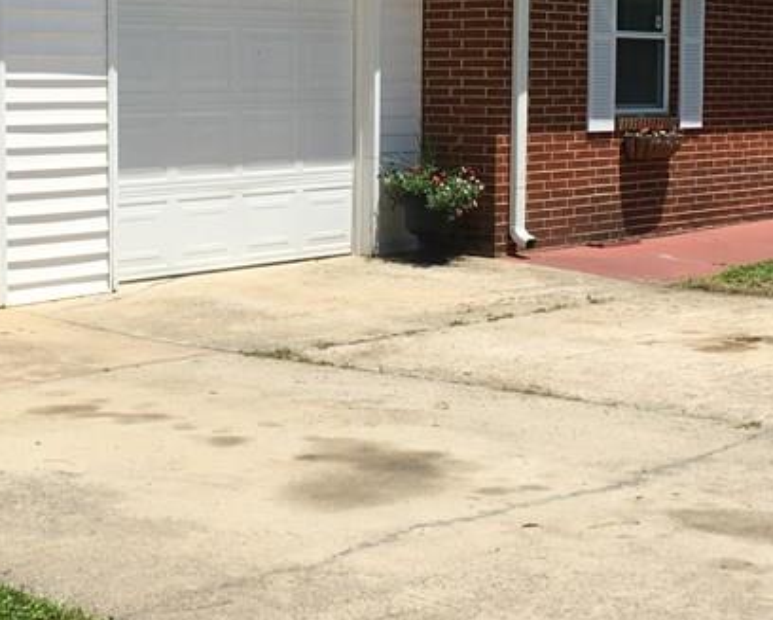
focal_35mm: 71
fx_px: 1625
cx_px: 273
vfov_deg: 21.5
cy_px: 197
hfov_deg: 26.6
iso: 25
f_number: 2.2
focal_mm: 4.15
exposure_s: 1/1832
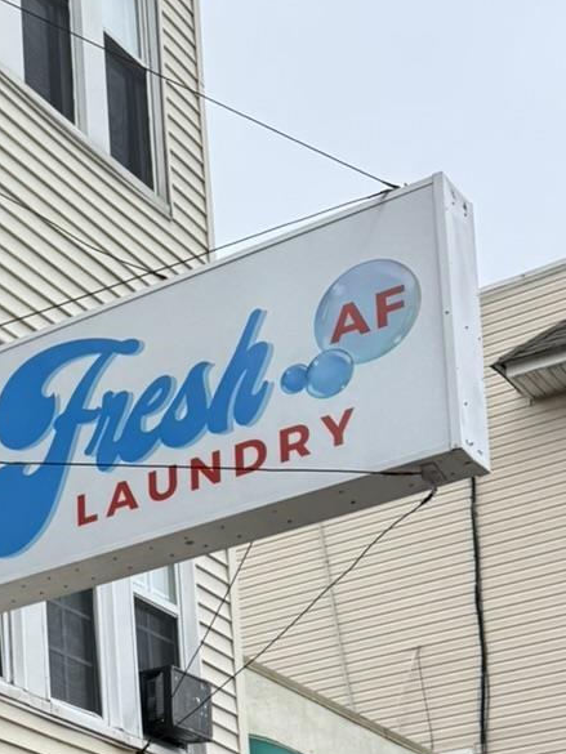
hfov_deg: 15.8
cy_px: 893
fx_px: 1831
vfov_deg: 21.7
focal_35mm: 84
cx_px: -342
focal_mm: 6.76
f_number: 1.78
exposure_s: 1/2604
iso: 80
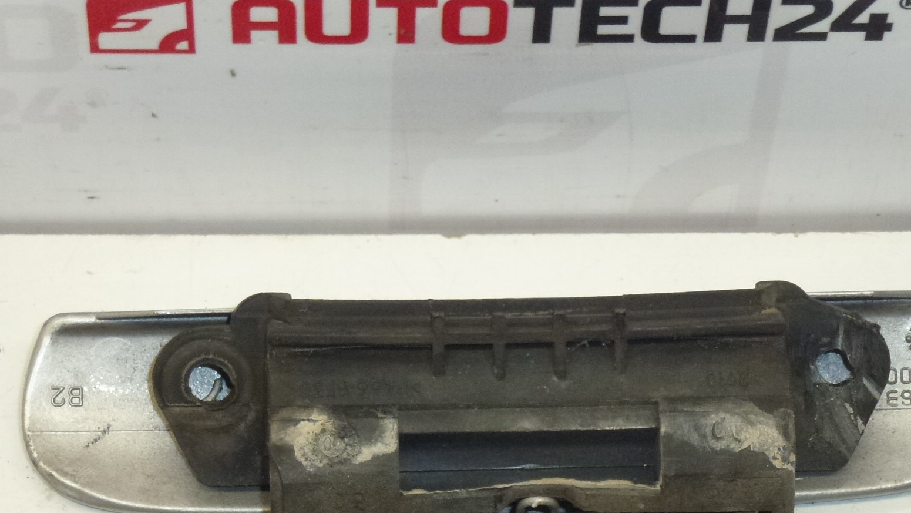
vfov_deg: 9.5
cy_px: 364
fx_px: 3092
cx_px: 507
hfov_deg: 16.8
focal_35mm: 128
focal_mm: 16
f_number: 4.9
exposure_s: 1/125
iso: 400
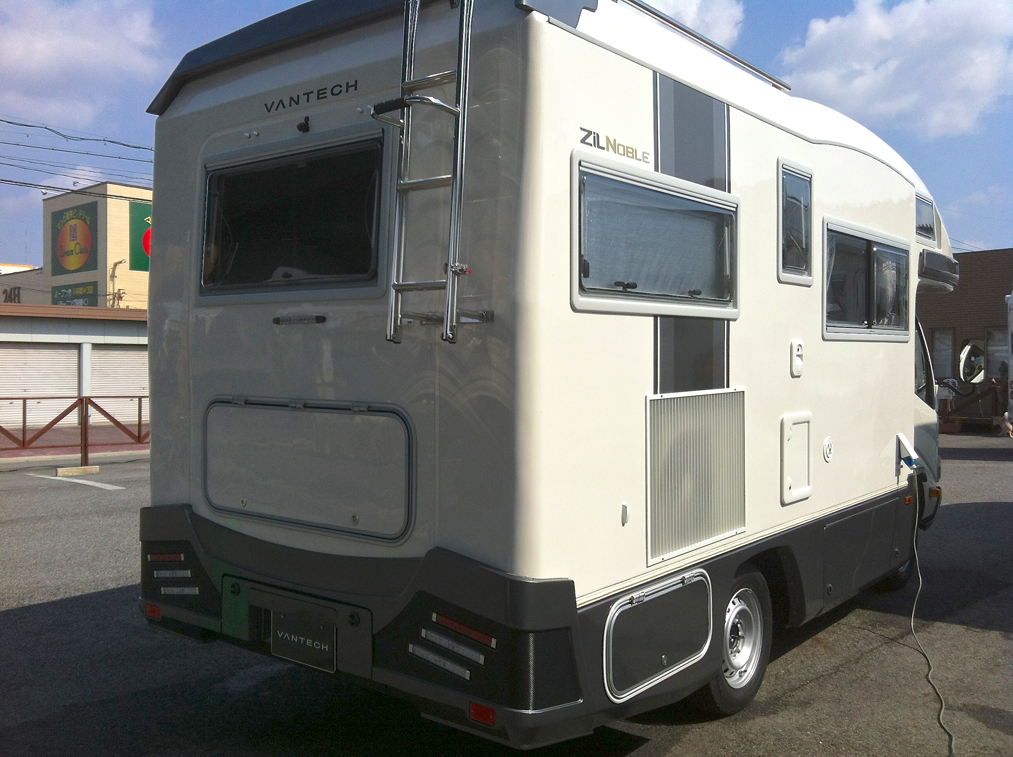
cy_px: 378
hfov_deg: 52.7
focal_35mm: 35
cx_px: 506
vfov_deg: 40.6
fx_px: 1023
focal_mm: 3.85
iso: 80
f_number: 2.8
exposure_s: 1/2155
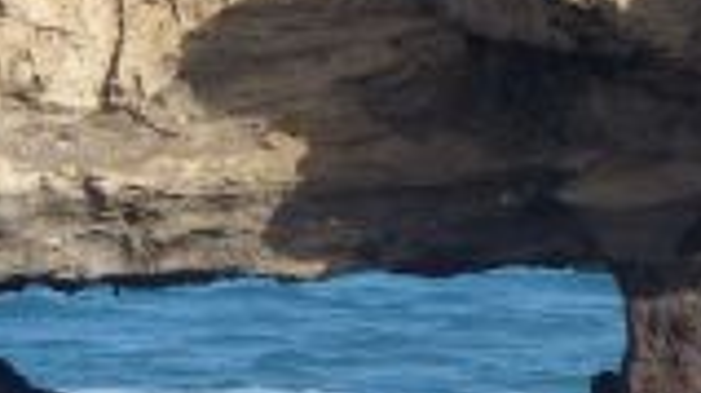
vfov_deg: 1.0
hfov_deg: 1.9
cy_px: 338
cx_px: -48
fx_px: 21499
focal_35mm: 1158
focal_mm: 60.8
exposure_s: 1/640
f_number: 4
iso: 100
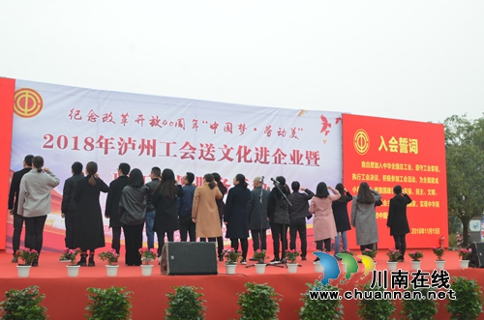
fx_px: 563
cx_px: 242
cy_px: 160
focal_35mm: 42
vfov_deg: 31.7
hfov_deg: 46.5
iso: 1250
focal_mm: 28
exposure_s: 1/350
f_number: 9.5
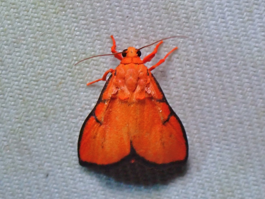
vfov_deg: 14.8
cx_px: 132
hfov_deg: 19.6
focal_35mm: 100
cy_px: 100
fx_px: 766
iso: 800
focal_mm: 18
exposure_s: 1/200
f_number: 6.3
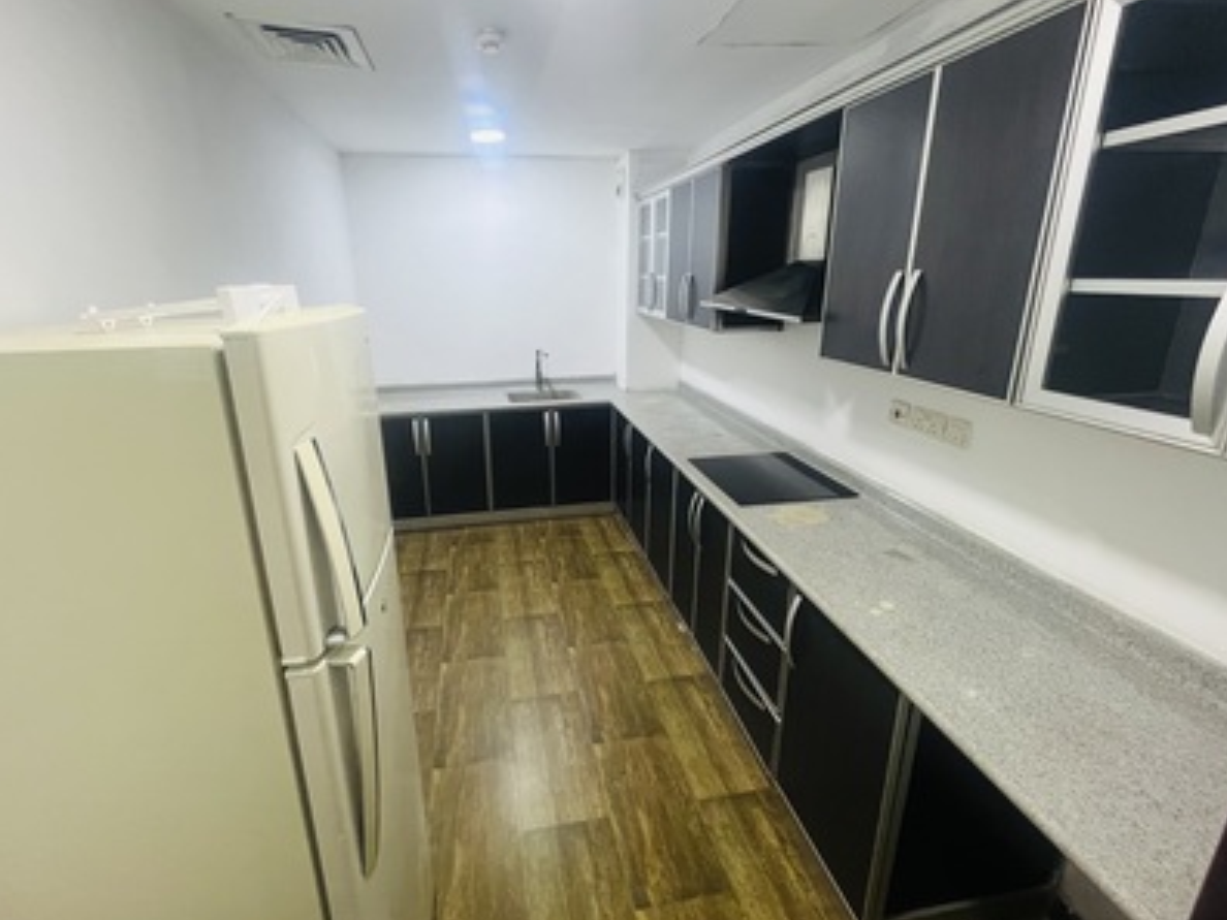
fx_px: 532
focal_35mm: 15
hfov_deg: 98.0
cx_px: 572
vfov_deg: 81.7
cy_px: 432
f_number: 1.8
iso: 250
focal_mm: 1.57
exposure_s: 1/50
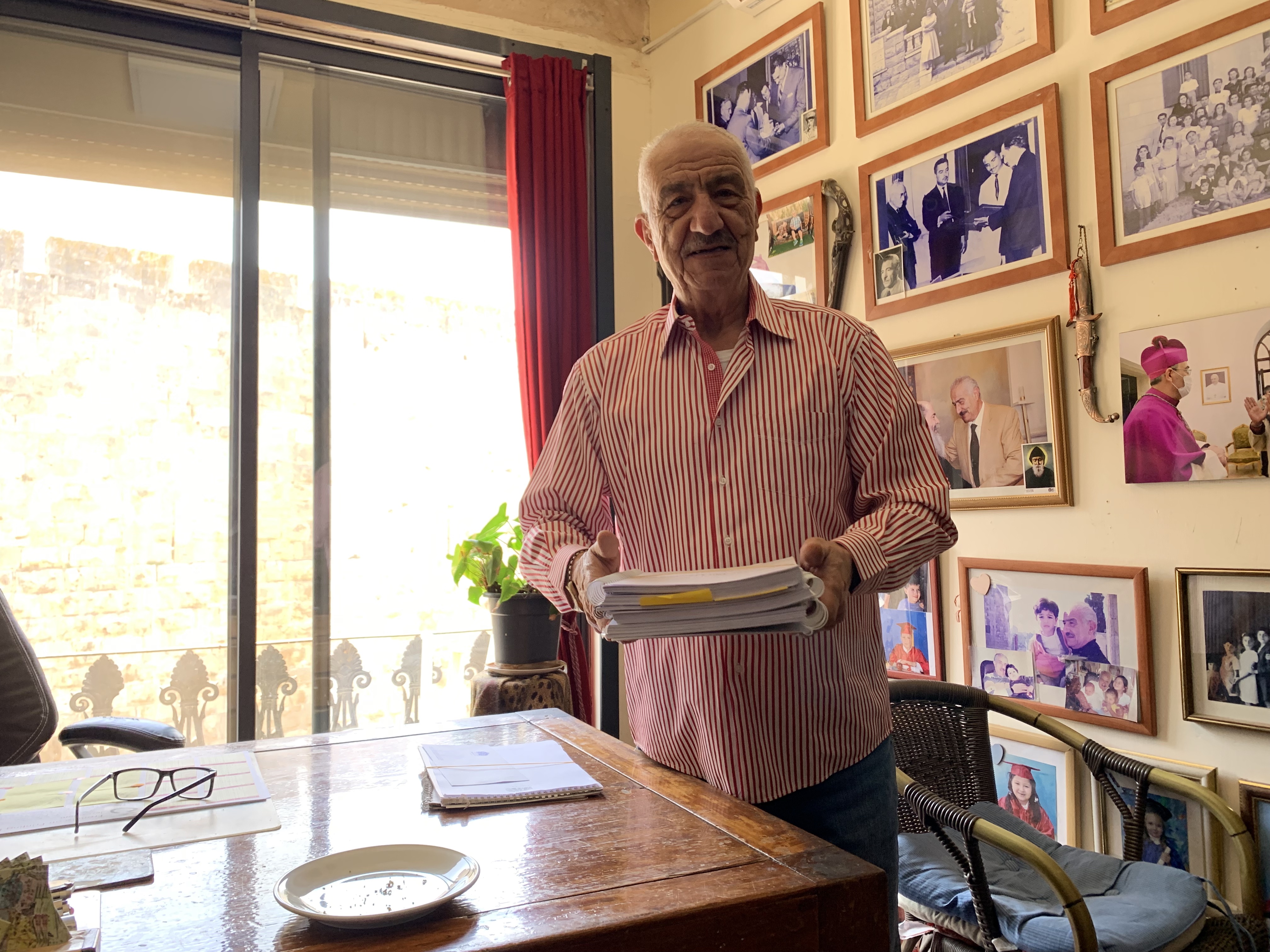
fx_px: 954
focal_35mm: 26
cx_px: 635
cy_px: 476
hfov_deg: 67.3
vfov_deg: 53.1
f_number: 1.8
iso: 100
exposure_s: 1/64
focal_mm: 4.25
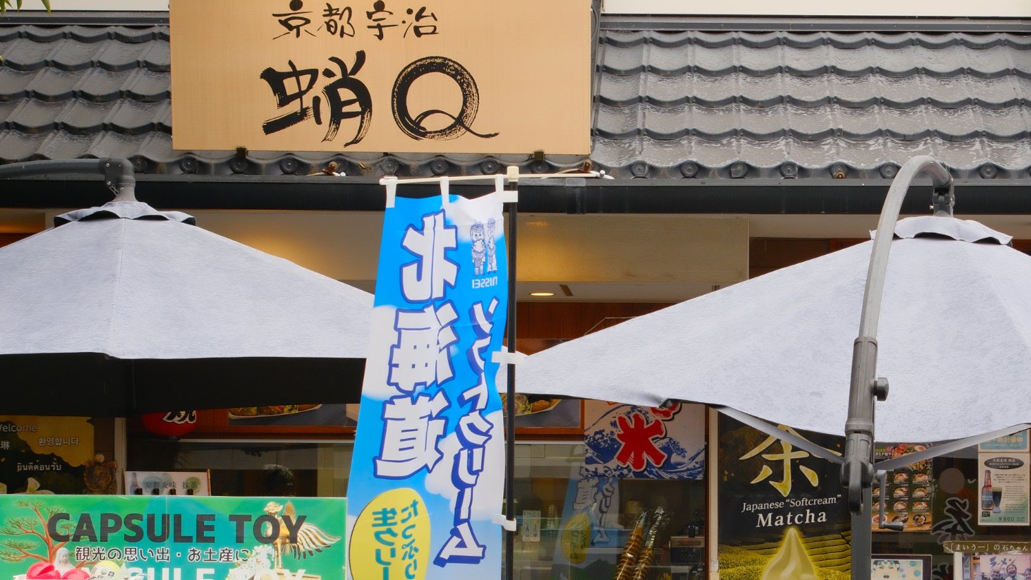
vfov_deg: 11.5
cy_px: 455
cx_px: 742
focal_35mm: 105
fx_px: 2871
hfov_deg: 20.2
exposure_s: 1/200
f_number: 5.6
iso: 500
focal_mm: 33
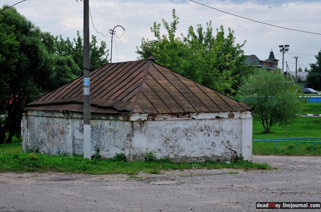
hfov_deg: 26.4
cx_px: 160
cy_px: 103
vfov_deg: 17.6
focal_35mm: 77
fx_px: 685
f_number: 3.5
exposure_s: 1/1600
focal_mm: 50
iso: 250
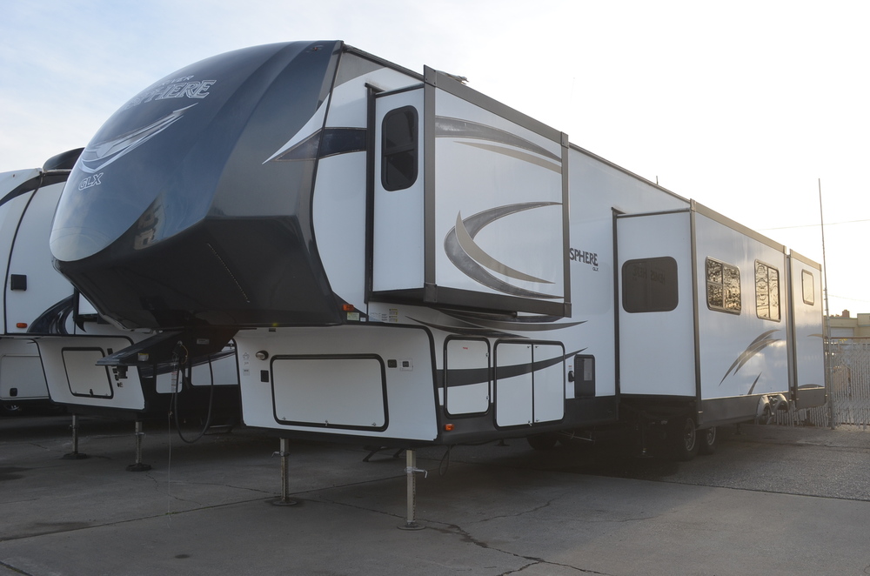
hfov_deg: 57.3
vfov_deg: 39.8
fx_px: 796
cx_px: 435
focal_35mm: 33
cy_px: 288
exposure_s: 1/200
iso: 200
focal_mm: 22
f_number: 7.1
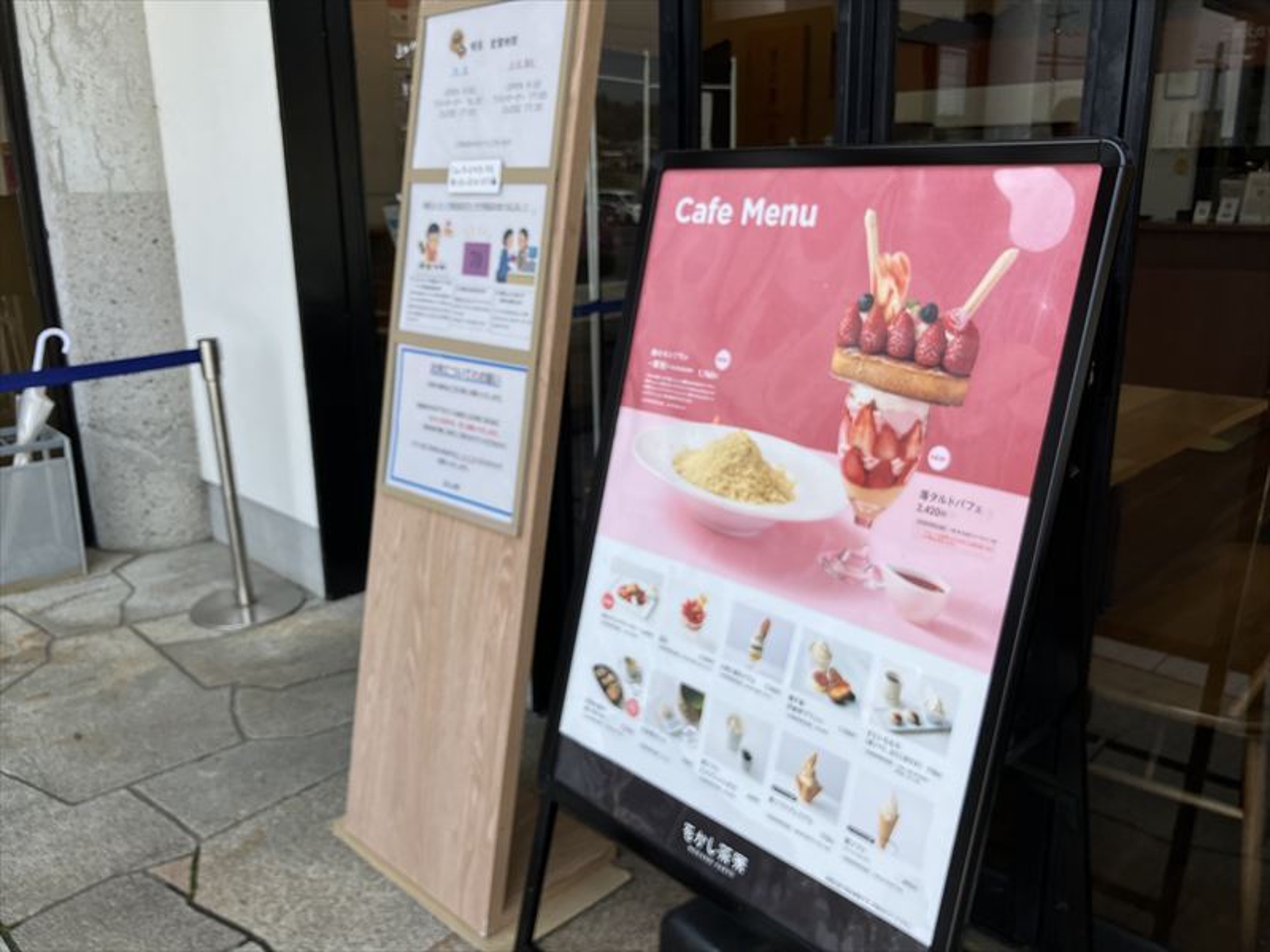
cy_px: 476
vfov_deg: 49.7
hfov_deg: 63.4
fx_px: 1027
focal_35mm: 28
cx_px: 635
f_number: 1.8
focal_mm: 3.99
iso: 32
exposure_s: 1/810
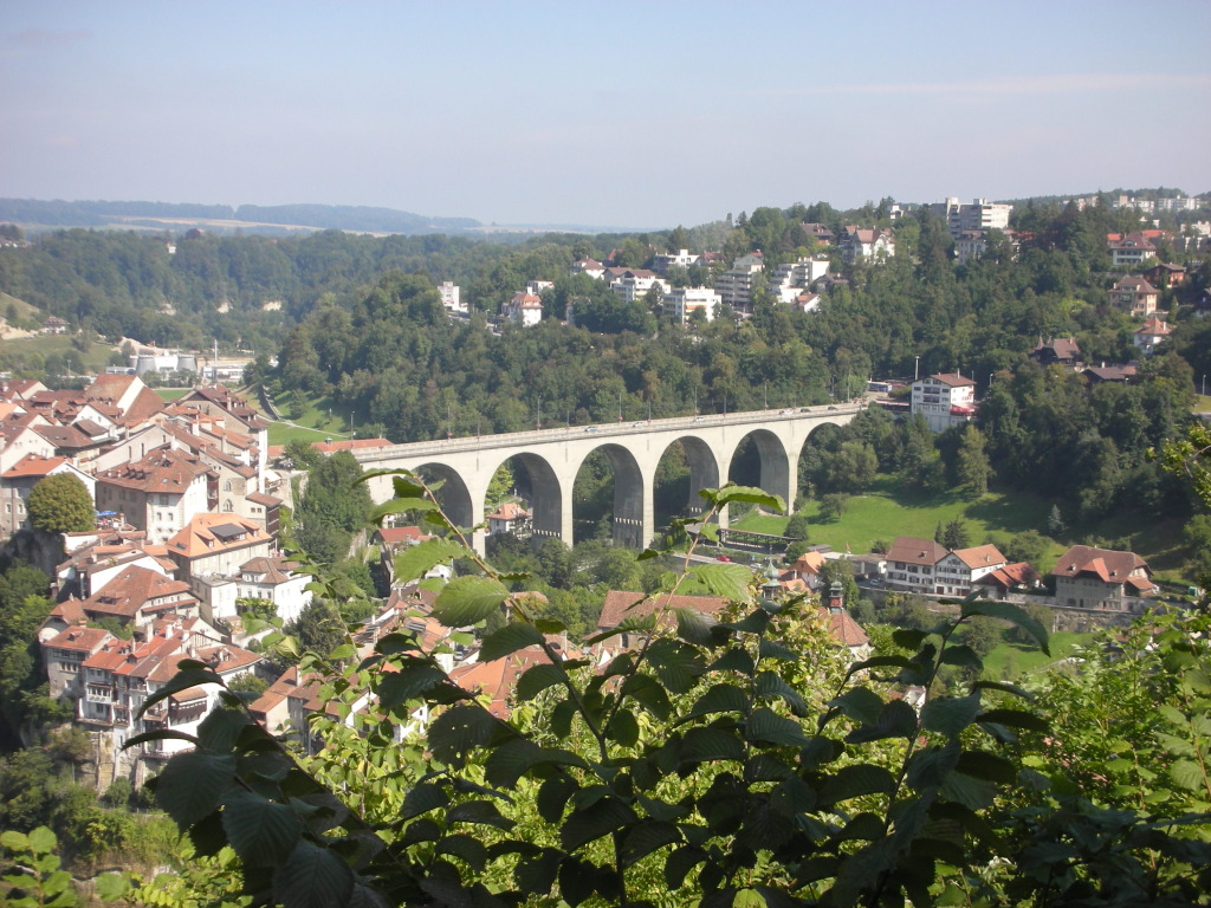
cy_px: 454
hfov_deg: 31.7
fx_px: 2134
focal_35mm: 61
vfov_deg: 24.0
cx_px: 606
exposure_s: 1/247
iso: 50
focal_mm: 10.1
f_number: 4
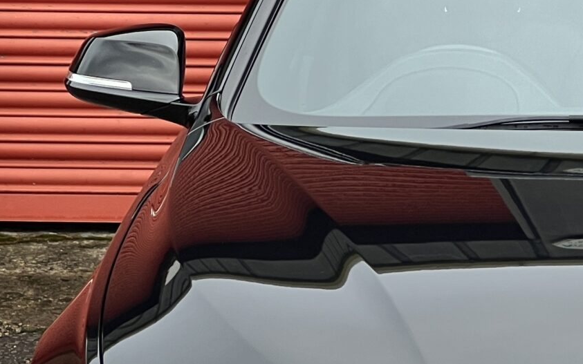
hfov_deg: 8.4
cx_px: 663
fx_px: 3941
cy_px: 319
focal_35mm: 248
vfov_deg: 5.3
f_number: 2.8
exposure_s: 1/167
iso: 32
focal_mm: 9
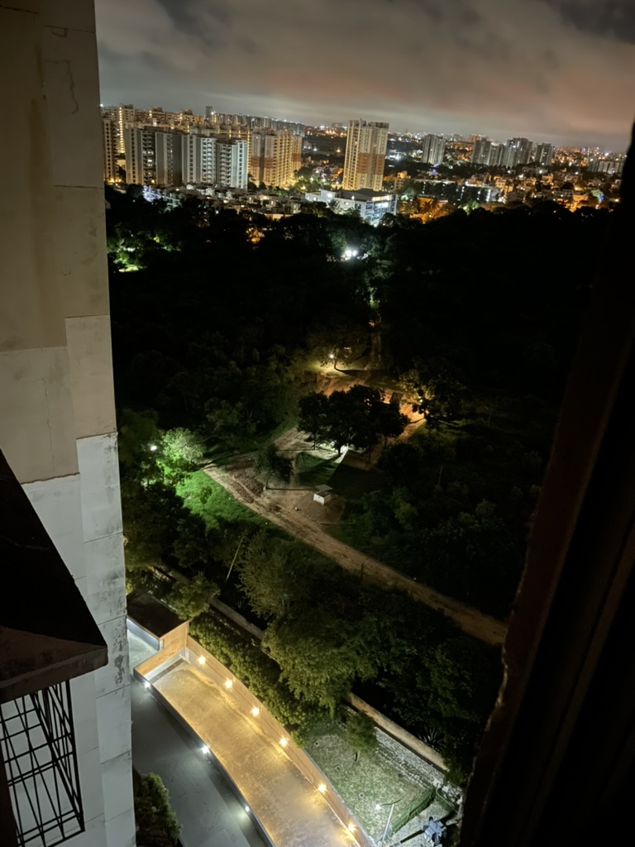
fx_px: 636
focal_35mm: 26
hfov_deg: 53.1
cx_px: 318
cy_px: 424
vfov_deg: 67.3
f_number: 1.6
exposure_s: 1/4
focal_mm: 4.2
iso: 2000
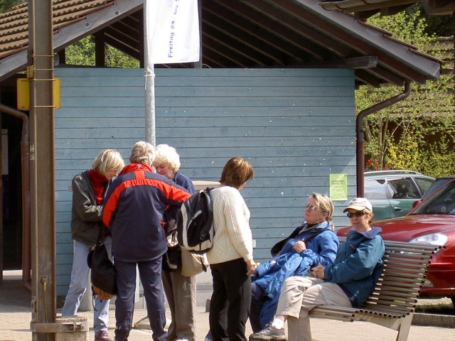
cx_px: 228
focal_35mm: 102
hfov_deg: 19.3
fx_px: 1341
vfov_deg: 14.5
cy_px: 170
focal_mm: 16.8
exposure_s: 1/200
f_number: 4.9
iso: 50
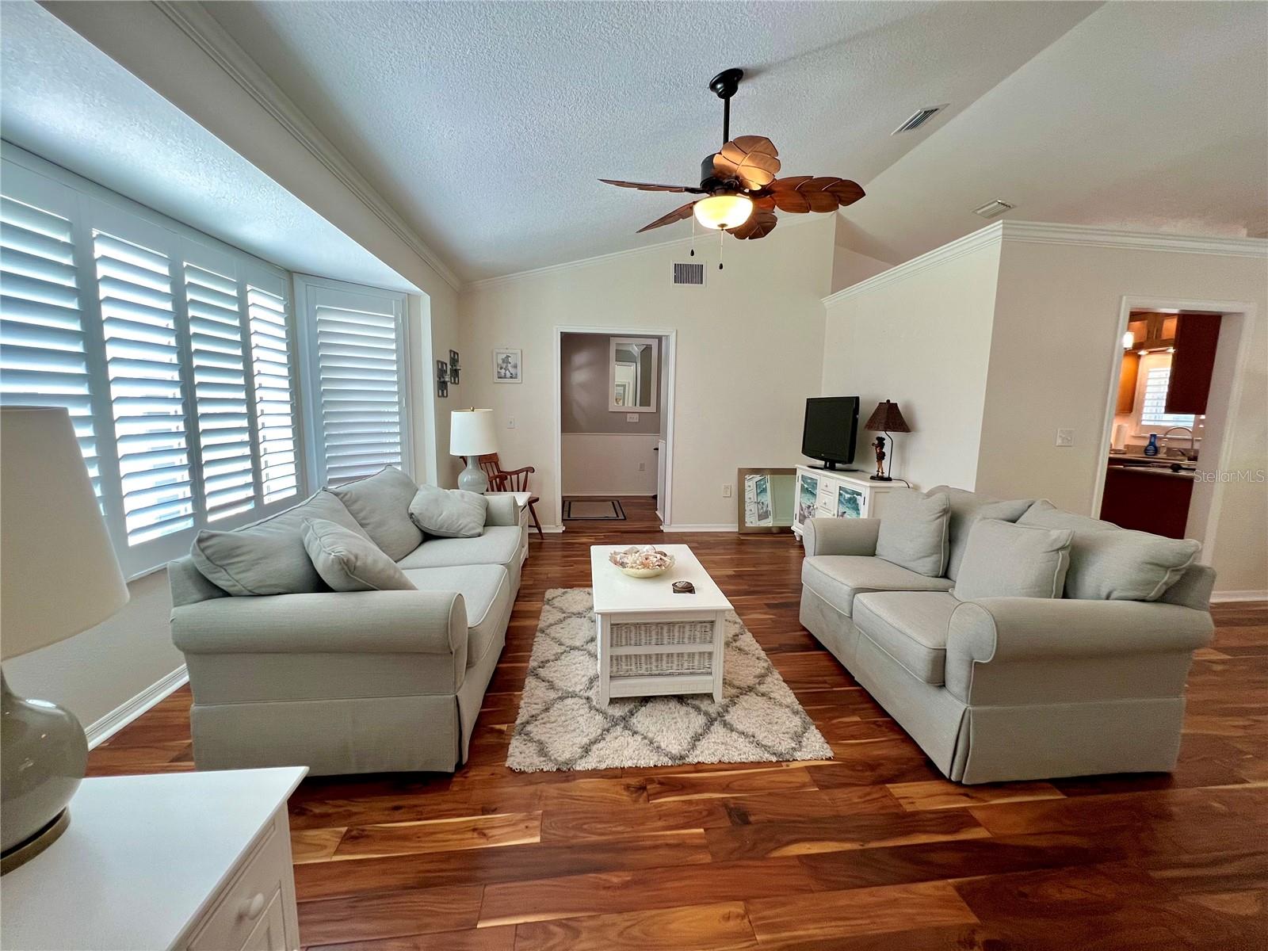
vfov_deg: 89.9
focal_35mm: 13
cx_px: 634
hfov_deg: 106.2
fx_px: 476
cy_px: 476
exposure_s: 1/120
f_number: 1.8
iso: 125
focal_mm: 1.57
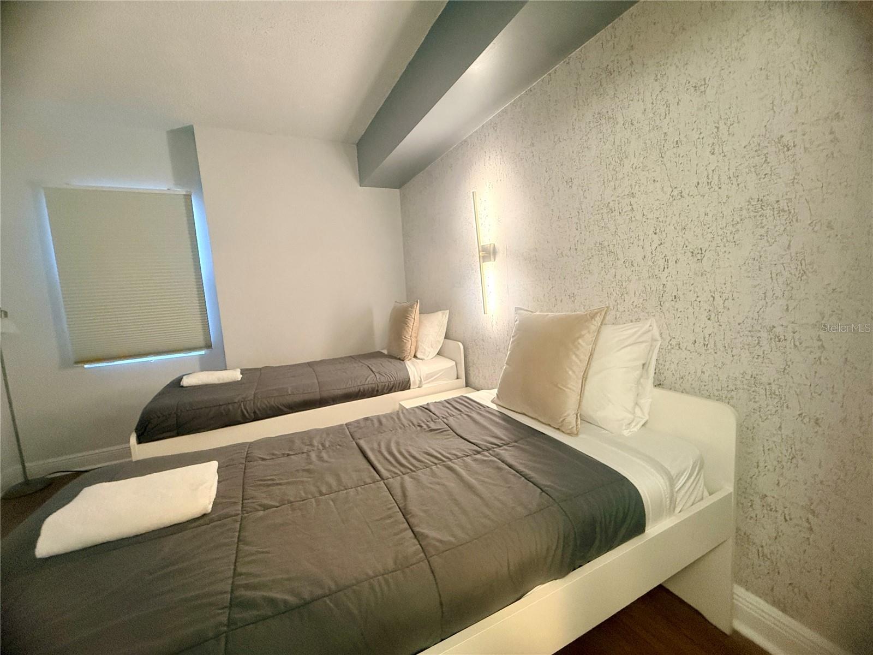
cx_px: 436
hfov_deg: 102.1
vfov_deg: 85.7
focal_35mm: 14
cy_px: 328
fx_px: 353
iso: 640
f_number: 2.2
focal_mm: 2.22
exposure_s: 1/120
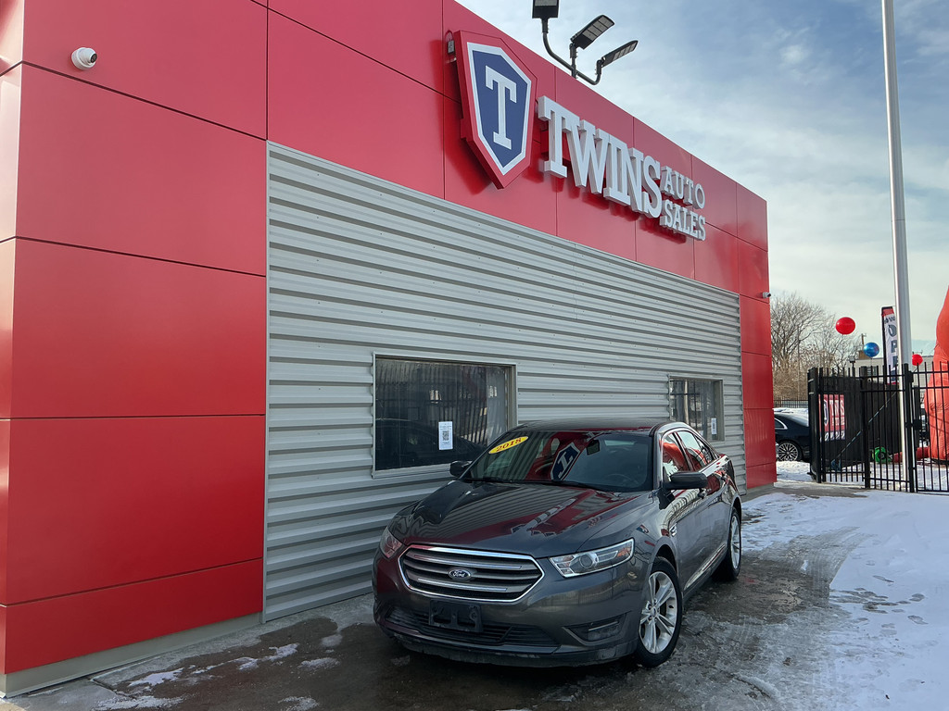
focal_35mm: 29
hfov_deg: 61.7
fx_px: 795
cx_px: 474
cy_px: 356
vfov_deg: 48.2
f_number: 1.8
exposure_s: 1/804
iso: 25
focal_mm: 3
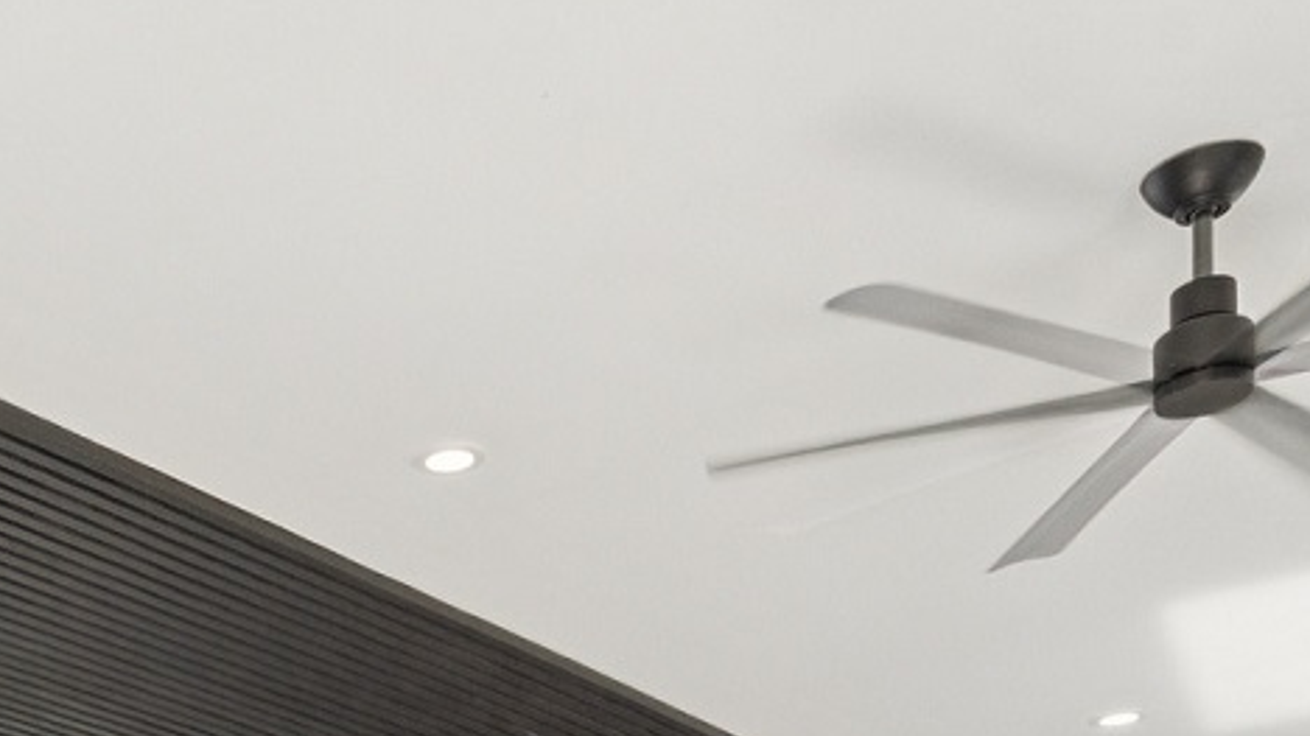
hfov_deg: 31.7
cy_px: 1427
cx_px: -151
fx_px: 2014
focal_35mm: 58
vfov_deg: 16.4
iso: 1600
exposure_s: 1/320
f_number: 8
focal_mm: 16
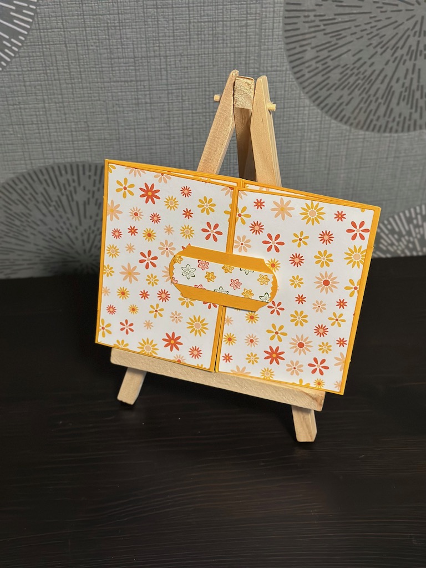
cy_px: 284
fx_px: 788
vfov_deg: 39.7
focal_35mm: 48
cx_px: 213
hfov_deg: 30.3
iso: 320
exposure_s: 1/60
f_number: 1.78
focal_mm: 6.86
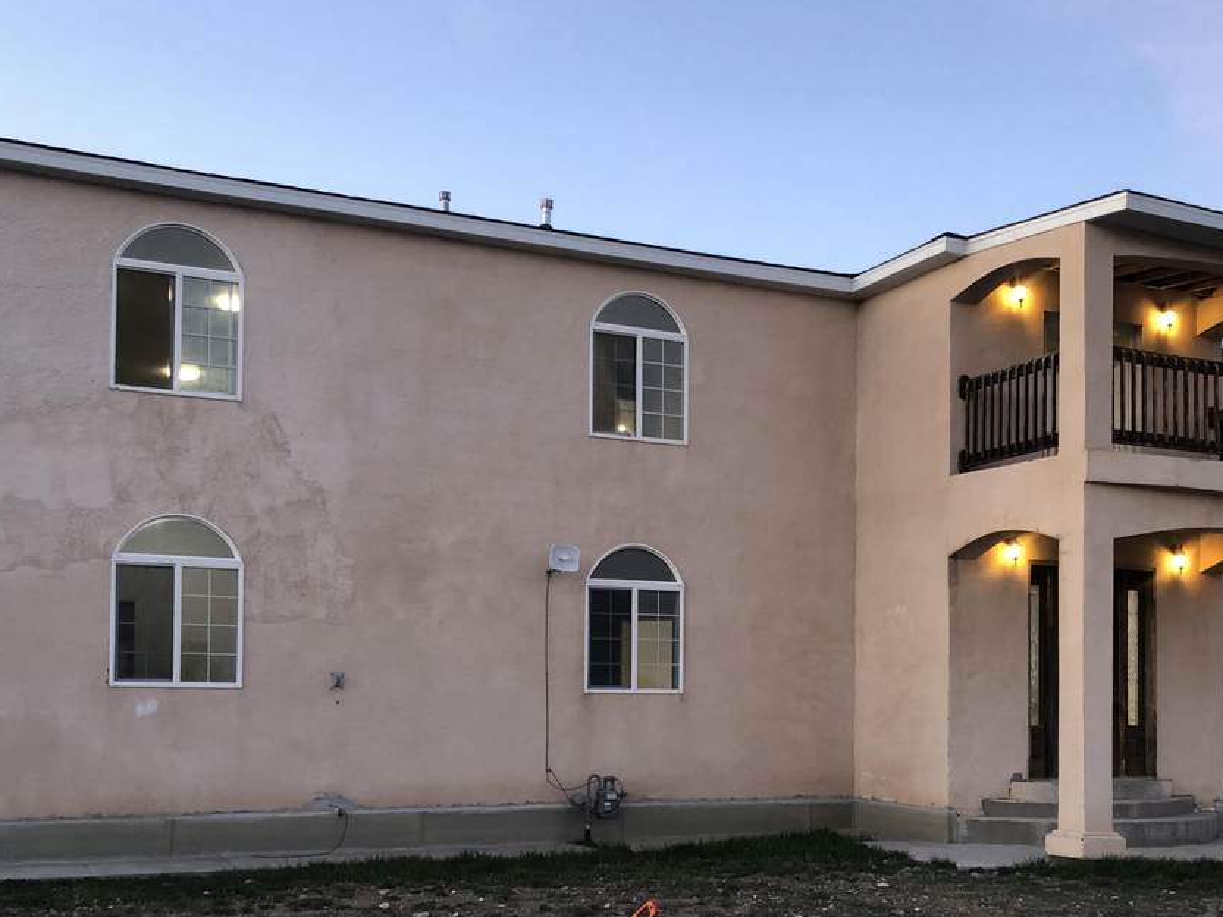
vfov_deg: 33.0
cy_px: 673
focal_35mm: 43
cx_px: 697
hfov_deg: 43.7
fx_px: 1519
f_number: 1.8
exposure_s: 1/24
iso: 40
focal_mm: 4
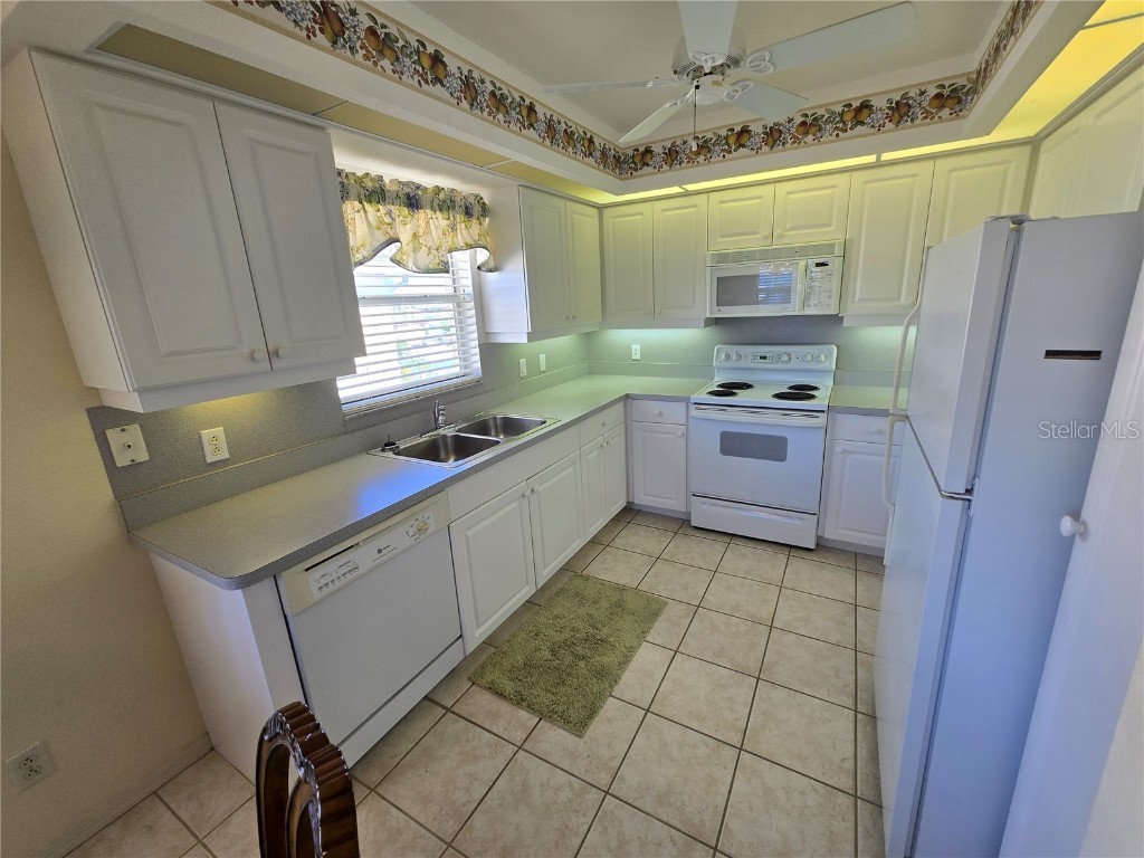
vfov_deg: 89.9
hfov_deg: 106.2
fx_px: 430
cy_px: 429
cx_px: 572
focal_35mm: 13
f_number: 2.2
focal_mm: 2.2
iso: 50
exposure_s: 1/120
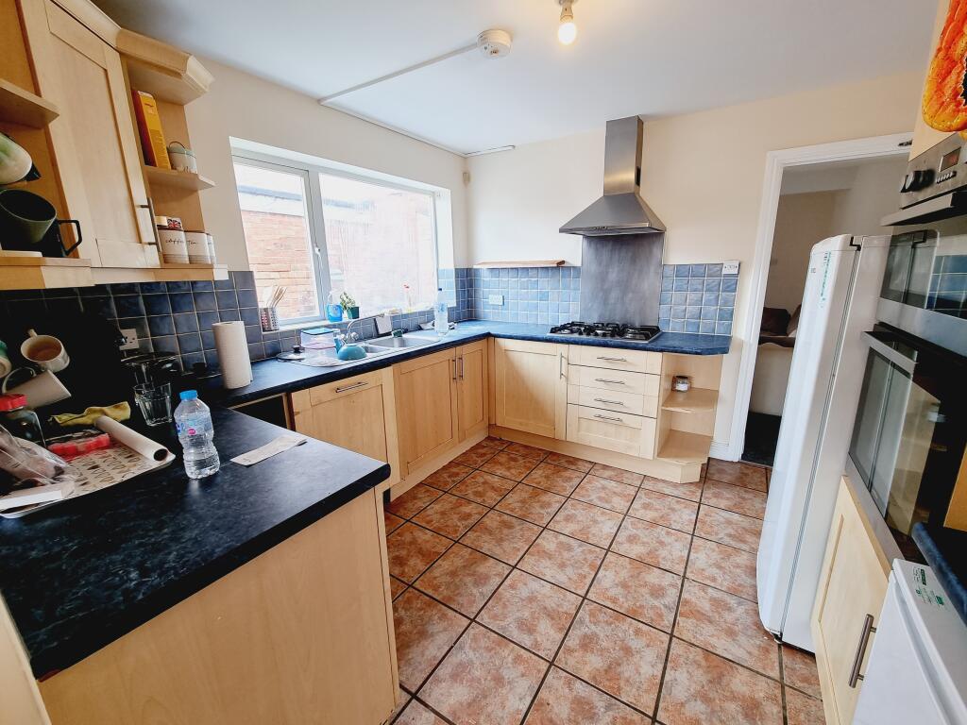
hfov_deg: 106.2
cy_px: 362
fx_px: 363
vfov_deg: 89.9
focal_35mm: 13
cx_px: 484
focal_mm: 2.2
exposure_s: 1/50
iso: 64
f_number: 2.2
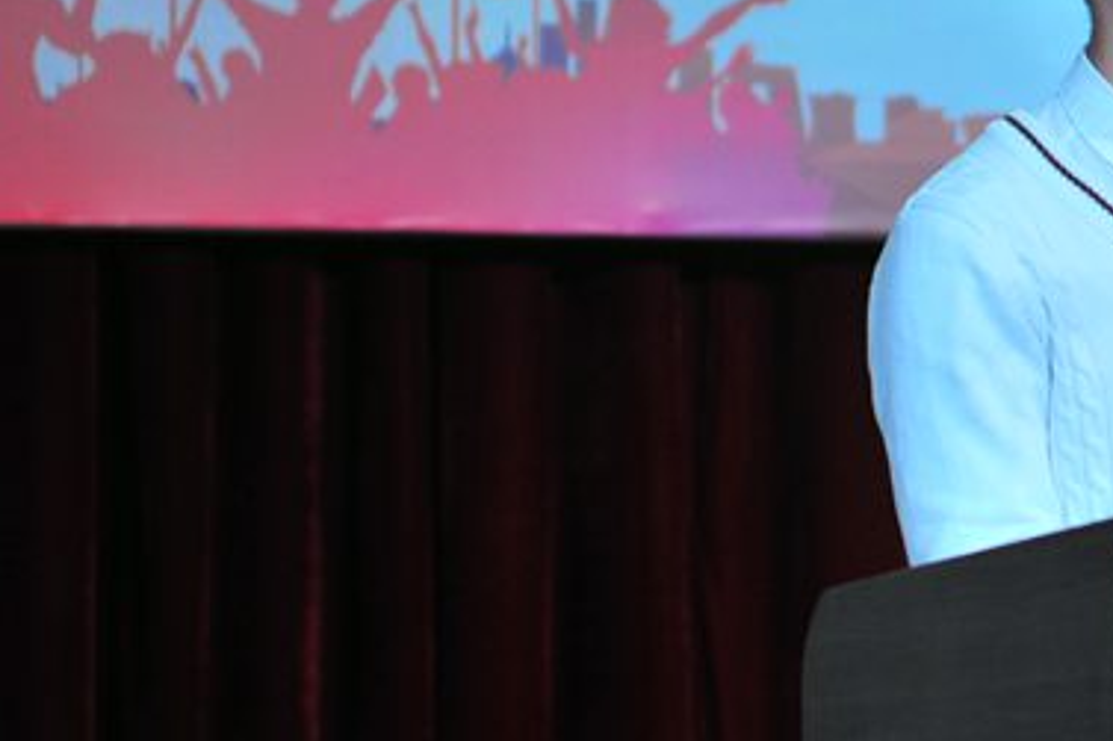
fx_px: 8807
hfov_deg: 7.2
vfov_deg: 4.8
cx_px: 1461
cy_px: 94
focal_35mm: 285
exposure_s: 1/160
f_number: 2.8
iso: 320
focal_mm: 70
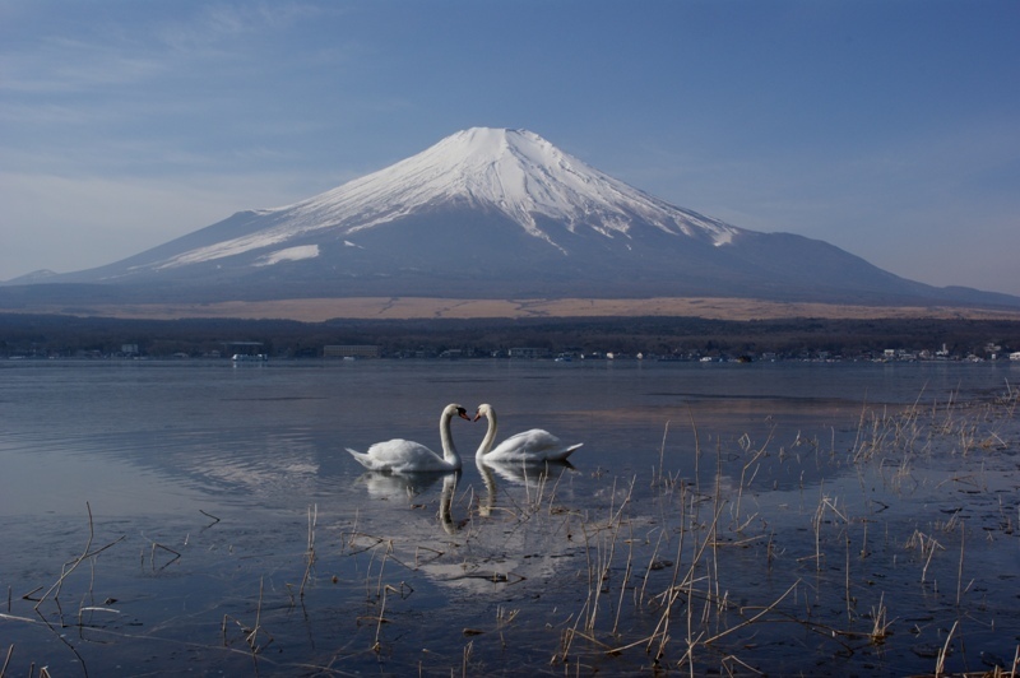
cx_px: 510
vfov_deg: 34.2
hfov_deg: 49.6
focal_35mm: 39
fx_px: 1104
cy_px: 339
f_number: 20
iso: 200
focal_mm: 26
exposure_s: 1/125
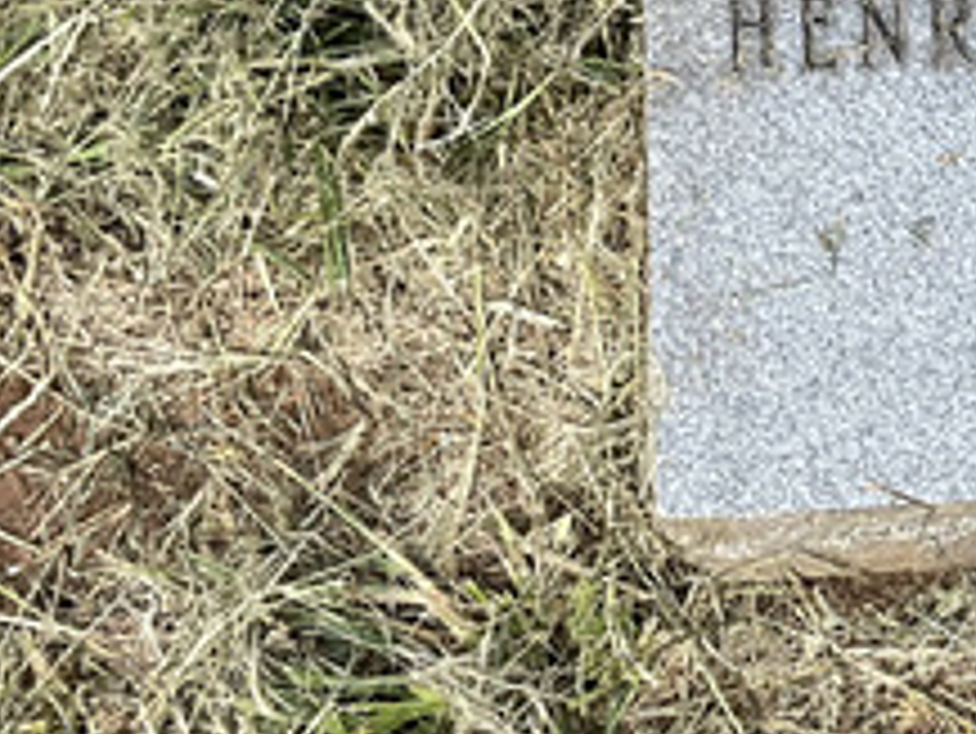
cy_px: 329
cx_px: 1430
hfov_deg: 16.8
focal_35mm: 107
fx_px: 3019
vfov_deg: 13.8
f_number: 1.8
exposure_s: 1/869
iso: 16
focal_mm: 3
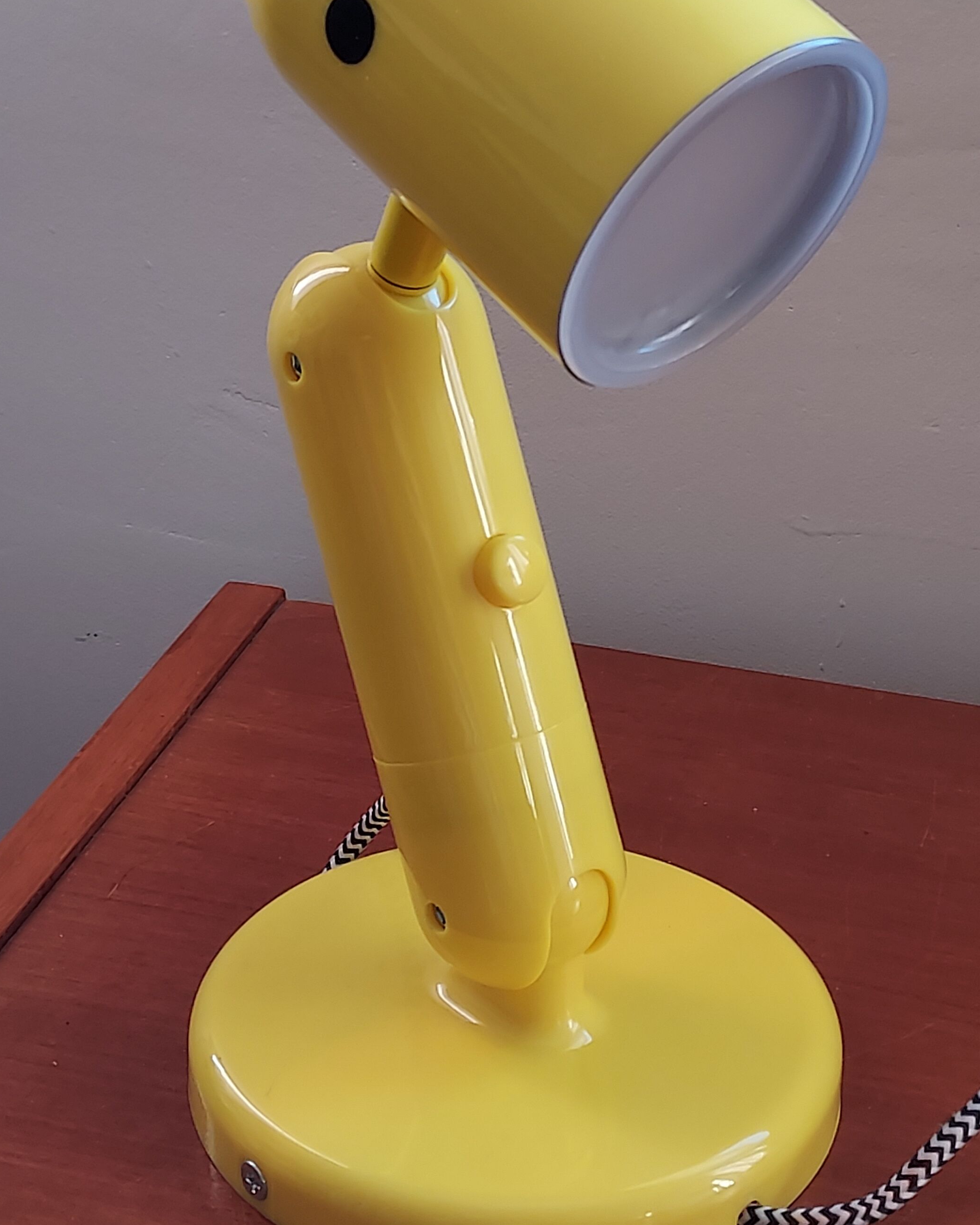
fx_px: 1305
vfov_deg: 49.9
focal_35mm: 36
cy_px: 477
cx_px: 497
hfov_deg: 41.1
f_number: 1.8
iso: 160
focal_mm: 4.6
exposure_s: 1/60
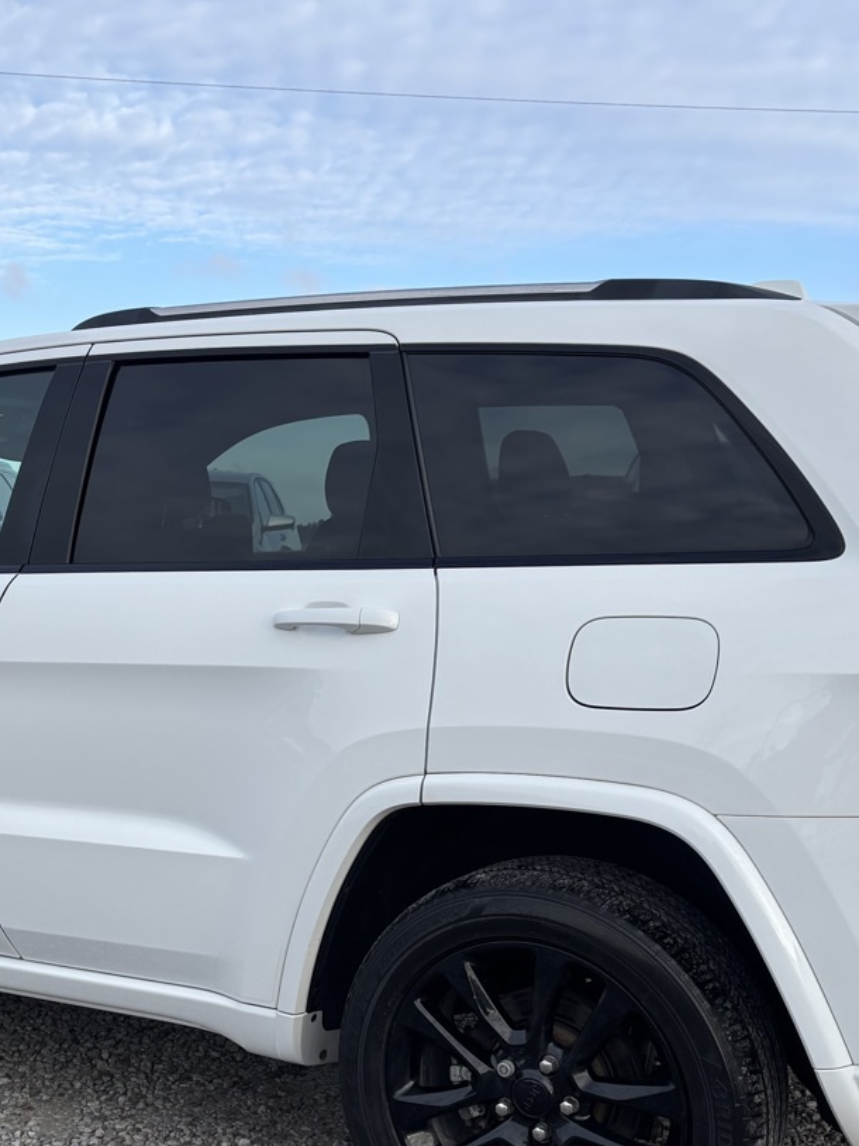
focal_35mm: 46
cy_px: 759
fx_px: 1523
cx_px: 320
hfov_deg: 31.4
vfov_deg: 40.8
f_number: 1.6
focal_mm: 5.96
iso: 50
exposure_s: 1/1477
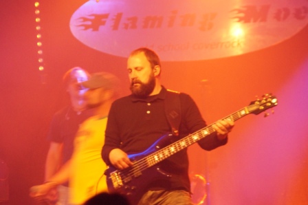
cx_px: 154
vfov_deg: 5.1
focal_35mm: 270
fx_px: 2308
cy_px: 102
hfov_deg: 7.6
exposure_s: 1/15
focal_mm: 180
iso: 3200
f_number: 6.3
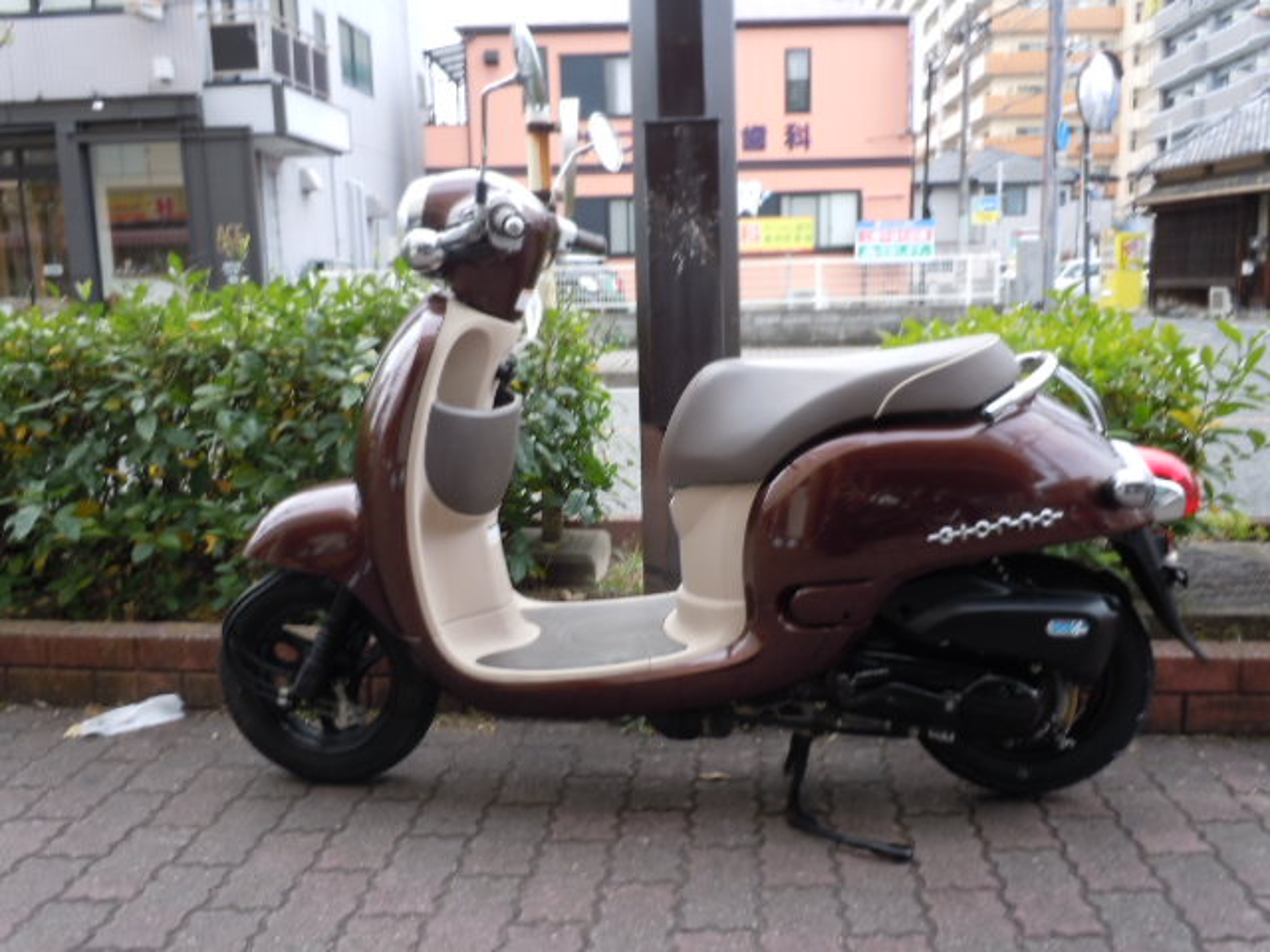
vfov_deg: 49.7
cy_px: 476
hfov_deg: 63.4
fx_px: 1027
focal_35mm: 28
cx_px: 635
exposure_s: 1/60
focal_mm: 5
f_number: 3.7
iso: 100
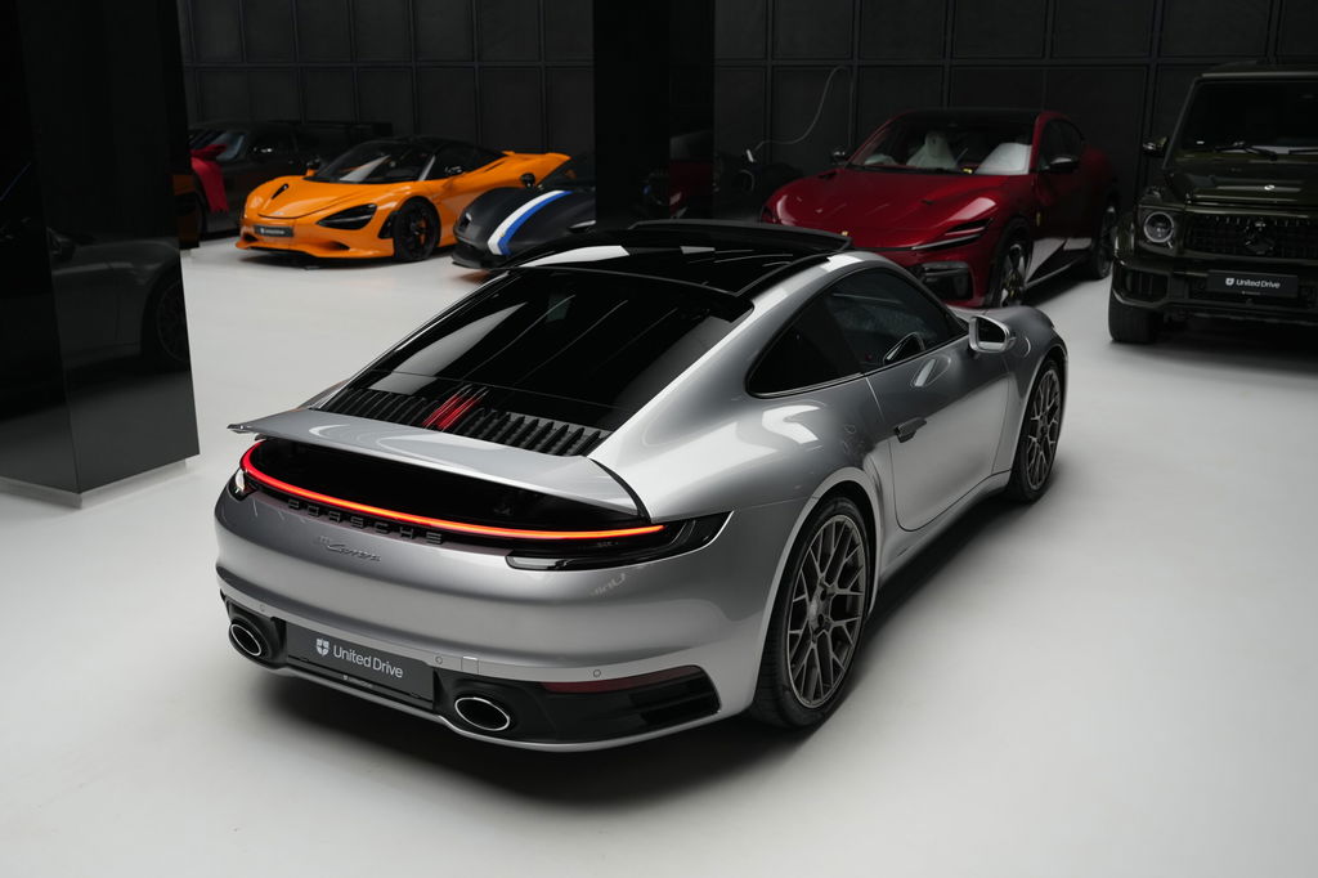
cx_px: 659
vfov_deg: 37.8
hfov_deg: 54.4
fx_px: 1281
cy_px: 439
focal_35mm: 35
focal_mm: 35
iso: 640
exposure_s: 1/40
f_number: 4
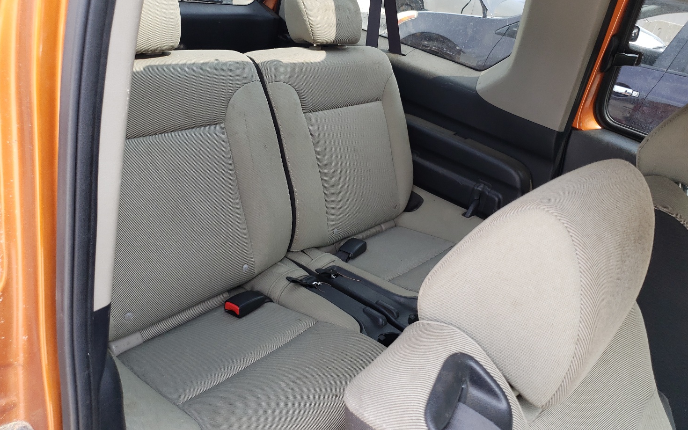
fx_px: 563
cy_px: 188
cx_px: 354
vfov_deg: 41.8
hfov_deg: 62.9
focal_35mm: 30
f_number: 1.5
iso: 50
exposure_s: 1/217
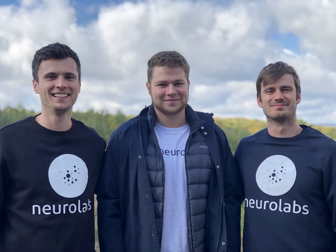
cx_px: 168
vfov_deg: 25.7
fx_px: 553
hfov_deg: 33.8
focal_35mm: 57
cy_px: 126
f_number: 2.8
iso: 20
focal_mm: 6.6
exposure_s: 1/281
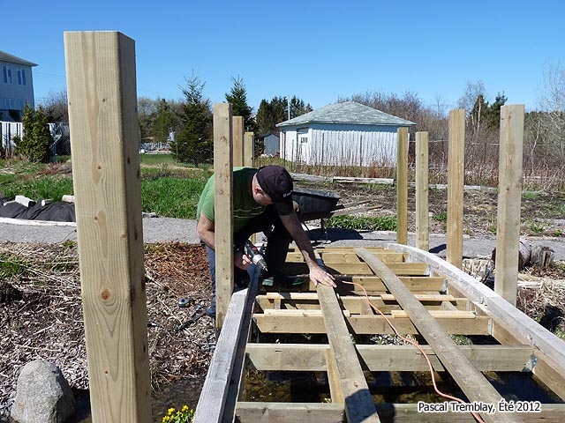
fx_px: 441
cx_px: 282
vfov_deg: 51.4
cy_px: 212
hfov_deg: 65.3
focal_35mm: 27
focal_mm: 4.8
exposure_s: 1/500
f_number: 5.6
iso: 100
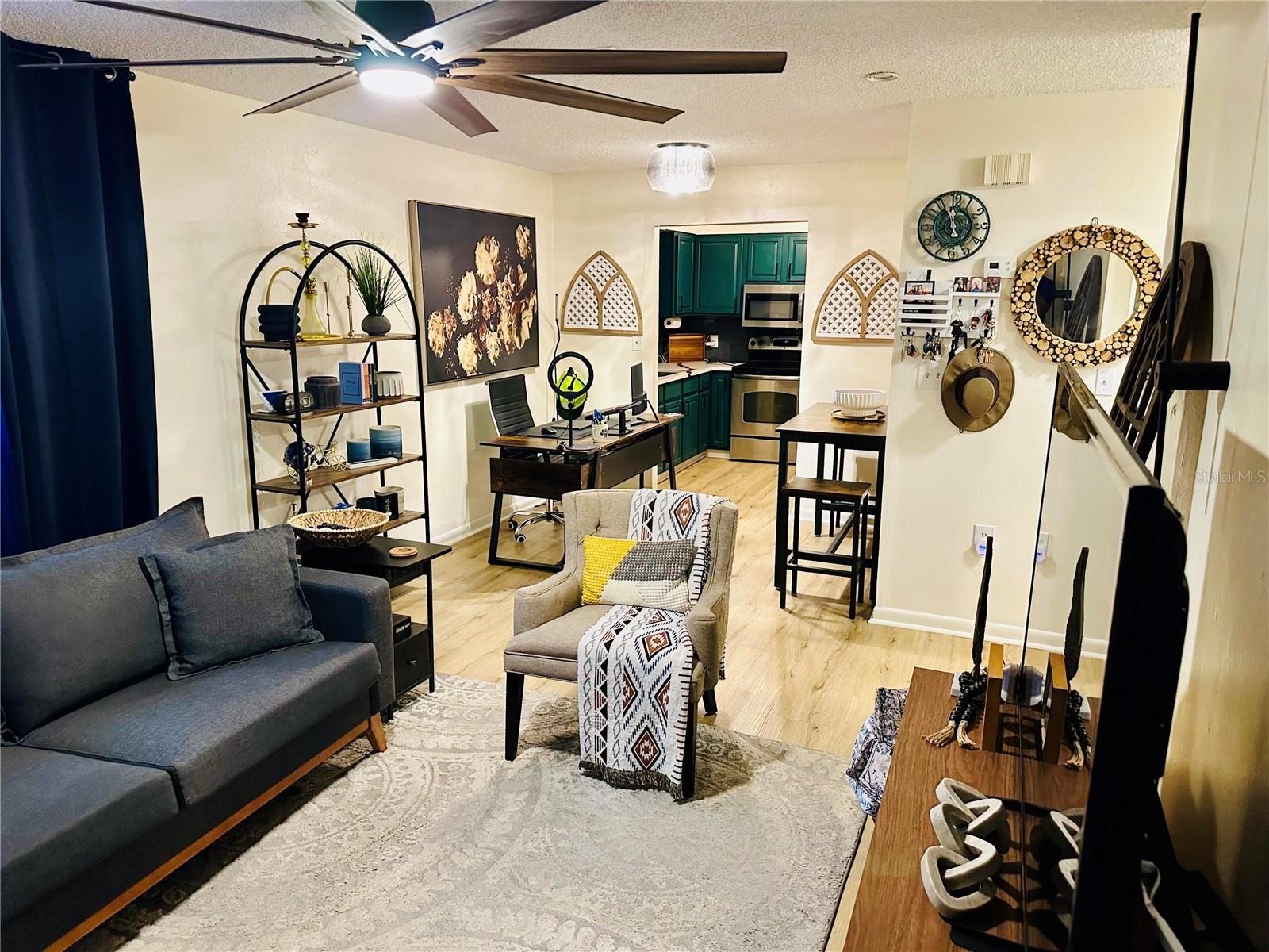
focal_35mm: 24
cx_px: 634
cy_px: 476
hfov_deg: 71.6
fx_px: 880
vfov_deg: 56.8
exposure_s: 1/60
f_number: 1.78
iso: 500
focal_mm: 6.86
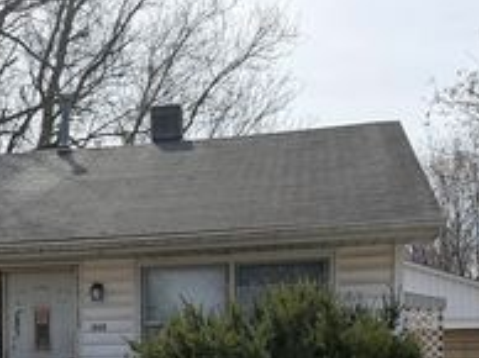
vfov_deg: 22.1
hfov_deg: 30.6
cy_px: 411
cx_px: 104
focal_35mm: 62
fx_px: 857
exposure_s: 1/4975
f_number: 1.78
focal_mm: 6.76
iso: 125
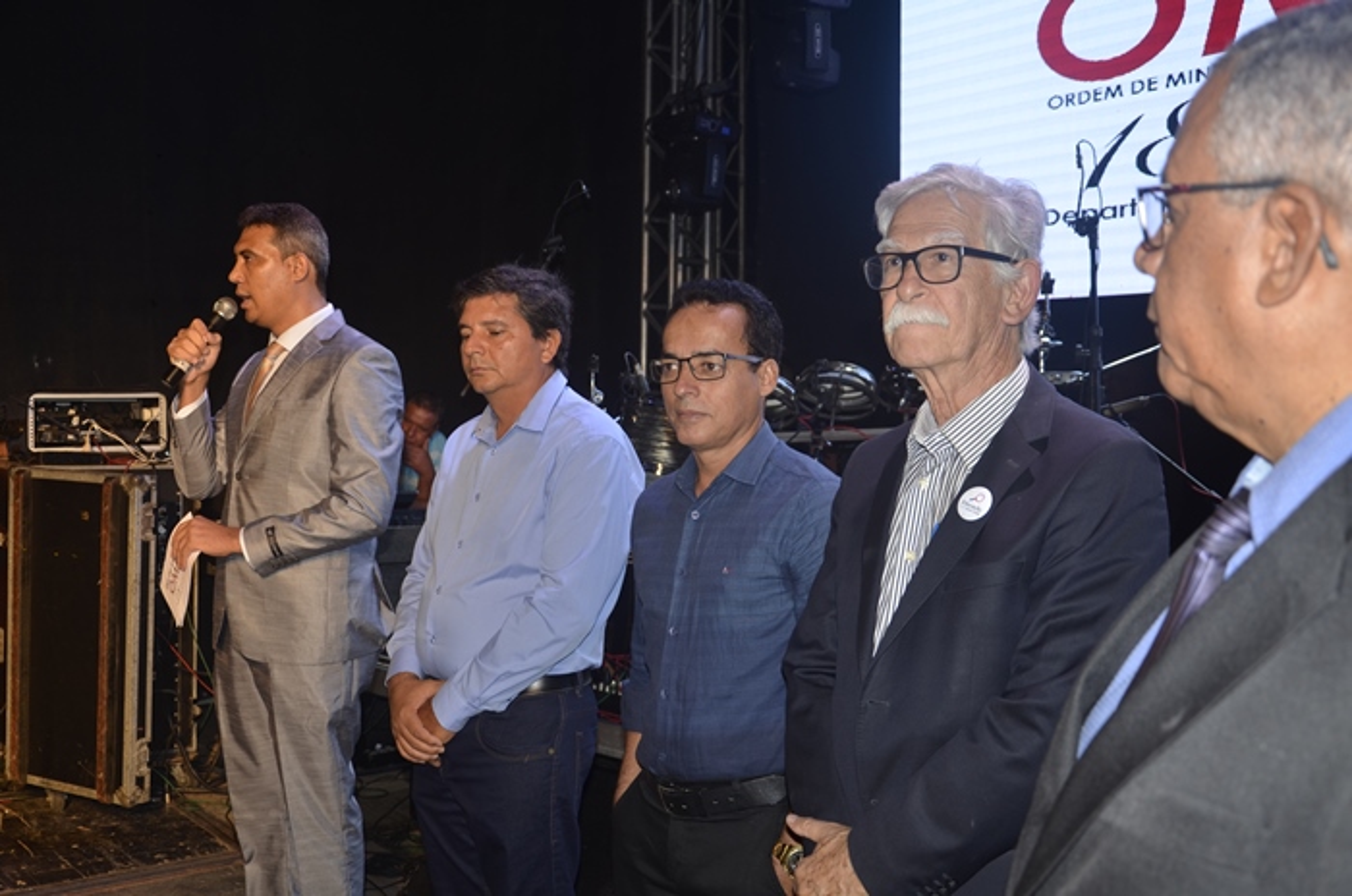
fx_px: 1406
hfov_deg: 51.4
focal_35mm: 38
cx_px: 676
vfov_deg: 35.4
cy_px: 448
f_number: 4
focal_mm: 25
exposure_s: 1/60
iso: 160
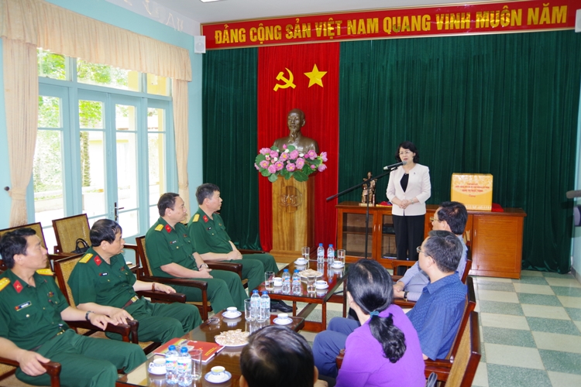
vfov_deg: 42.3
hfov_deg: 60.3
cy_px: 194
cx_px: 290
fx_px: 500
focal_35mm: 31
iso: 400
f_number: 4
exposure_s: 1/20
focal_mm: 21
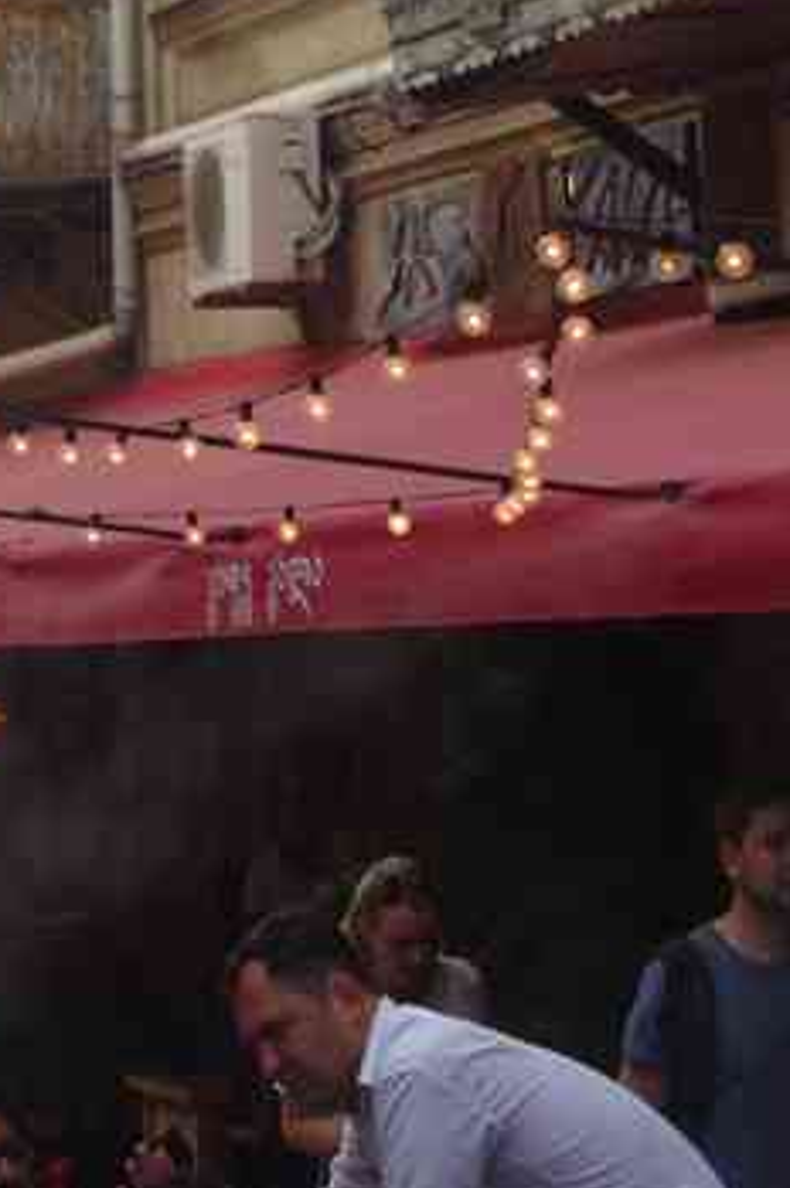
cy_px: 26
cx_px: -58
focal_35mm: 150
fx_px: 4961
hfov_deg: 9.0
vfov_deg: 13.5
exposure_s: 1/60
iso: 800
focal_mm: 35
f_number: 6.3
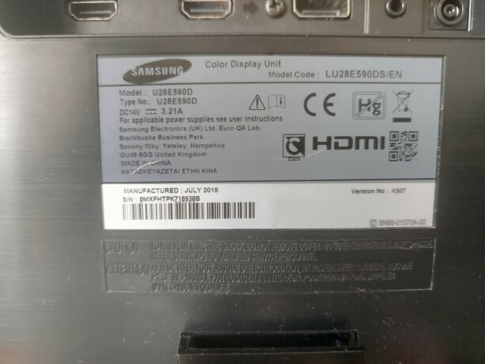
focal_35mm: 24
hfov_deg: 71.6
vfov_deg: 56.8
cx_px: 242
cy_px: 182
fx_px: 336
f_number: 1.7
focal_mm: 5.31
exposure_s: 1/33
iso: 500
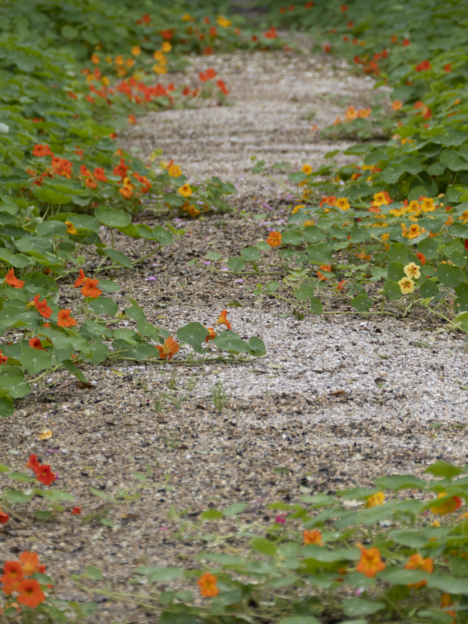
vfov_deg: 6.0
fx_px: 5931
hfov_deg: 4.5
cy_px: 312
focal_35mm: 329
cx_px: 234
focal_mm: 111.12
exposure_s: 1/125
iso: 160
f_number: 4
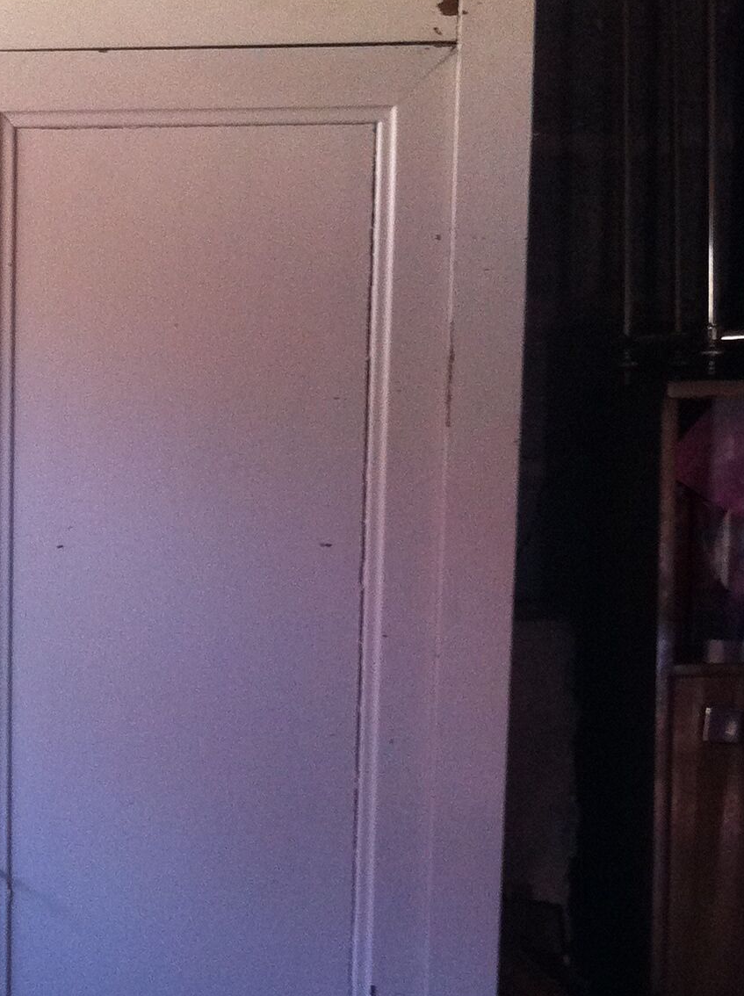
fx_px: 2299
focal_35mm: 80
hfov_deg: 17.8
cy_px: 709
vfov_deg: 24.3
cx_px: -70
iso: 200
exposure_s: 1/15
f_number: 2.8
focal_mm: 3.85
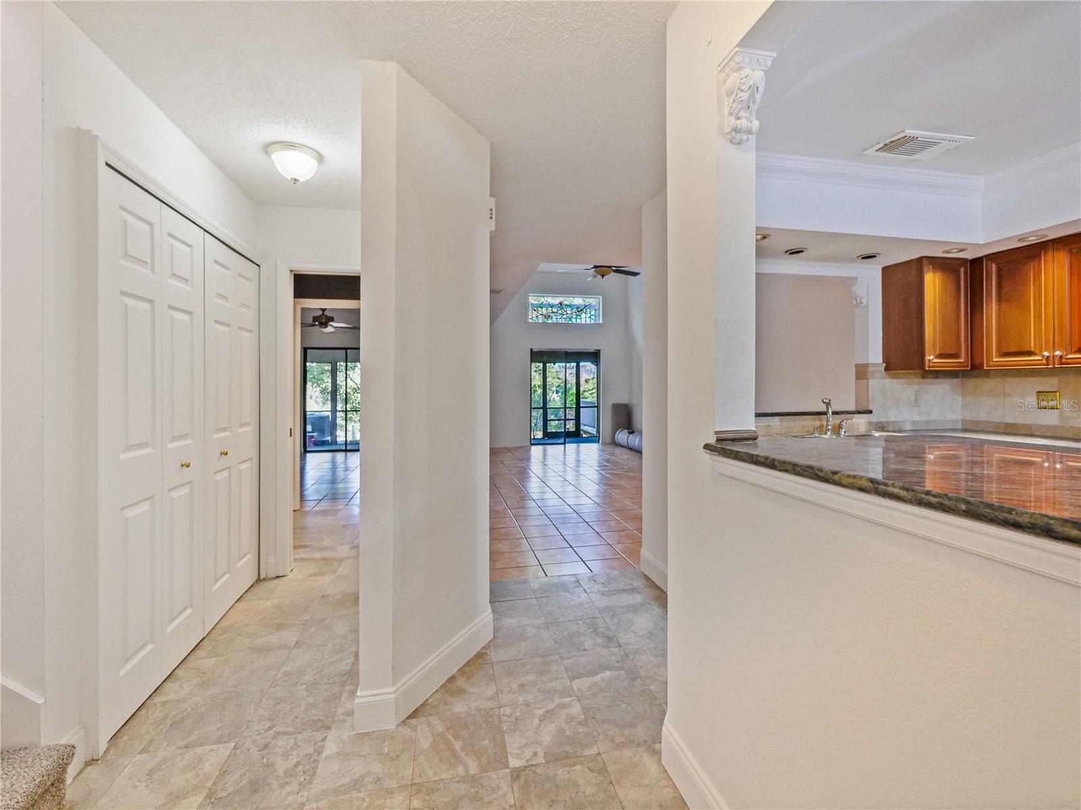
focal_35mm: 14
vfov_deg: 85.6
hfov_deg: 102.1
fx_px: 437
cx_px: 540
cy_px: 405
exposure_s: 1/60
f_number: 4
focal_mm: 7
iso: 1600
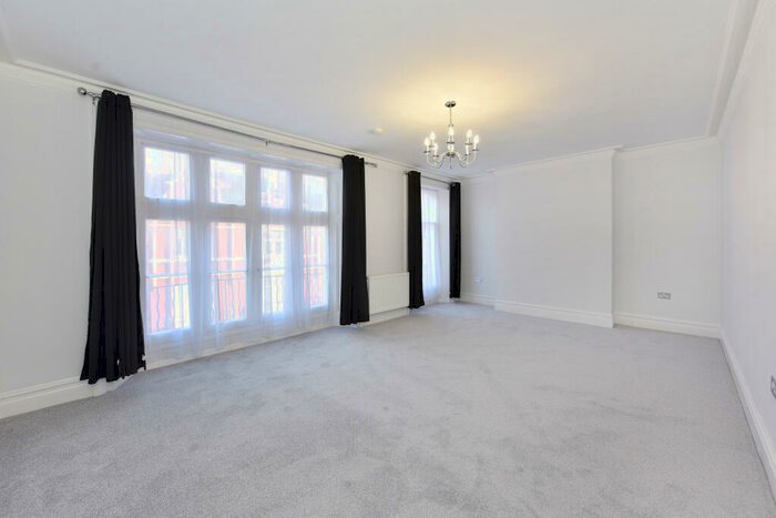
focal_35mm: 14
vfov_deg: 81.2
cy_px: 259
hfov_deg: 104.2
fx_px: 302
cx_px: 388
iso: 200
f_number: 8
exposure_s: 1/25
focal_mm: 14
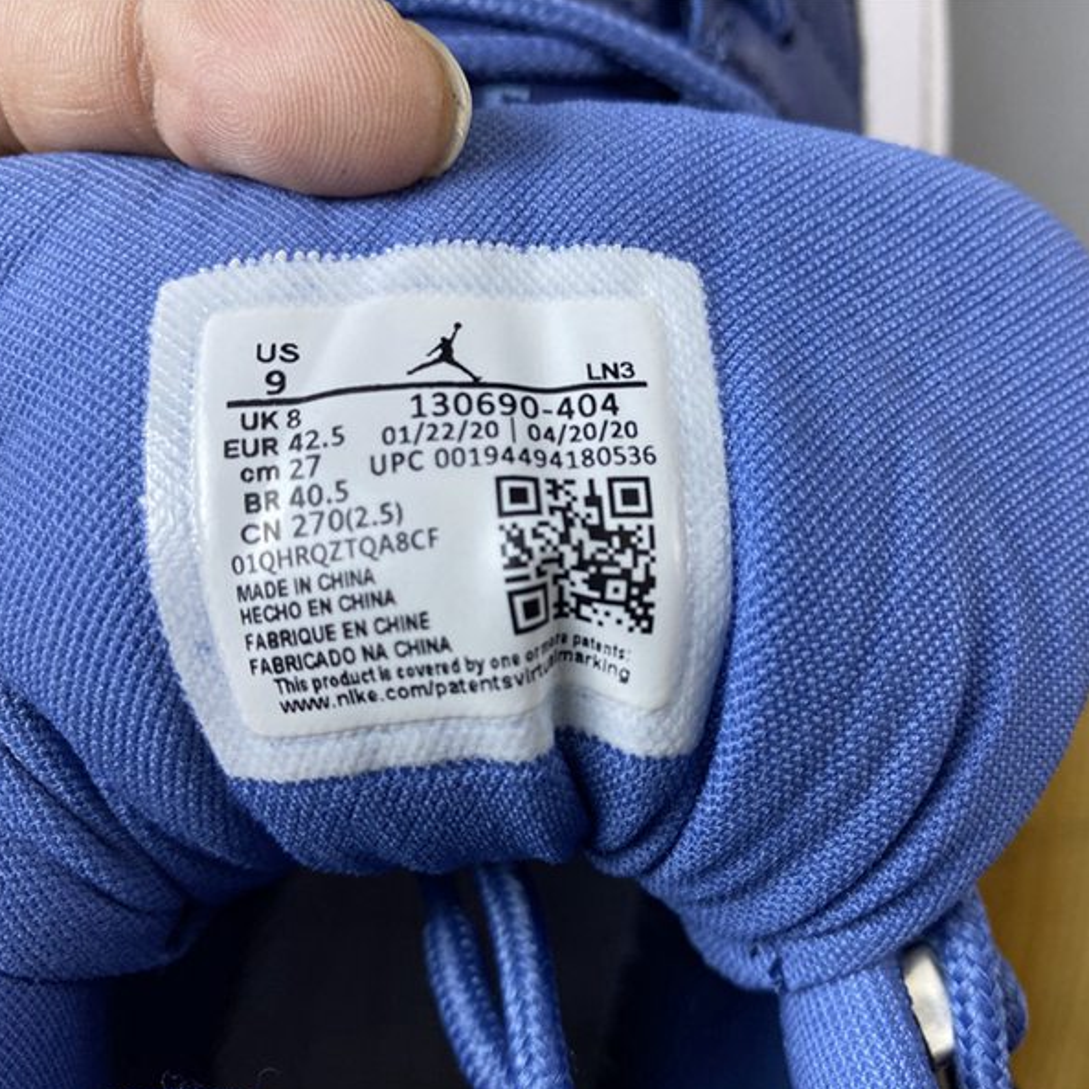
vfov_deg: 52.5
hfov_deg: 52.2
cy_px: 547
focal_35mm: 31
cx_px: 650
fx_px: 1103
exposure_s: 1/50
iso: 64
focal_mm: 4.25
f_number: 1.8
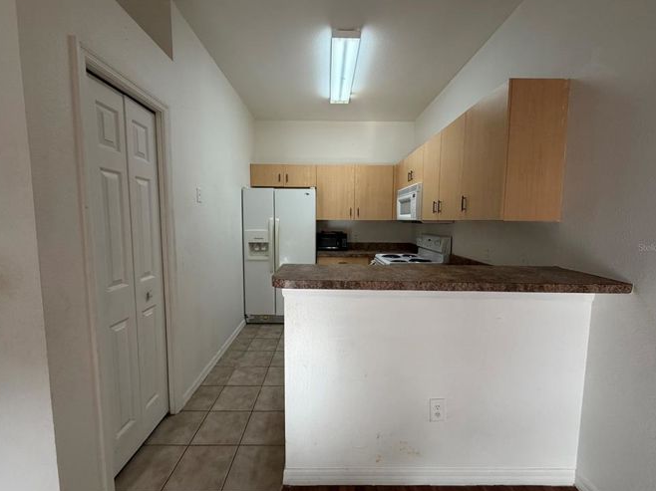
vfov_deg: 81.7
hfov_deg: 98.2
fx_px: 284
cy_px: 247
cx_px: 328
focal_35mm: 15
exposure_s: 1/120
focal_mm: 2.22
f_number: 2.2
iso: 200
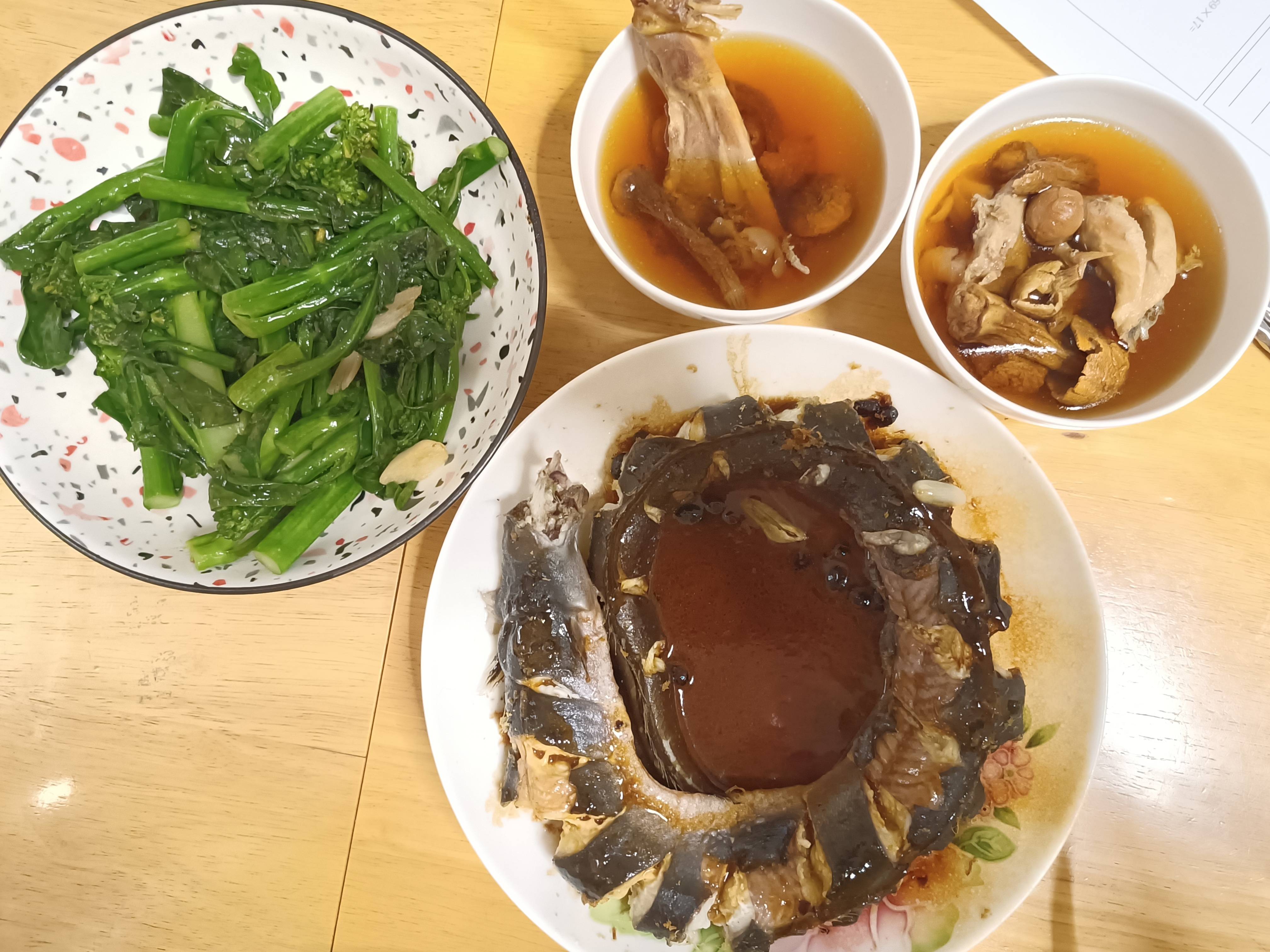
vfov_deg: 51.4
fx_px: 991
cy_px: 476
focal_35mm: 27
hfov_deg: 65.3
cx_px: 635
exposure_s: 1/20
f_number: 1.9
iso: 6851
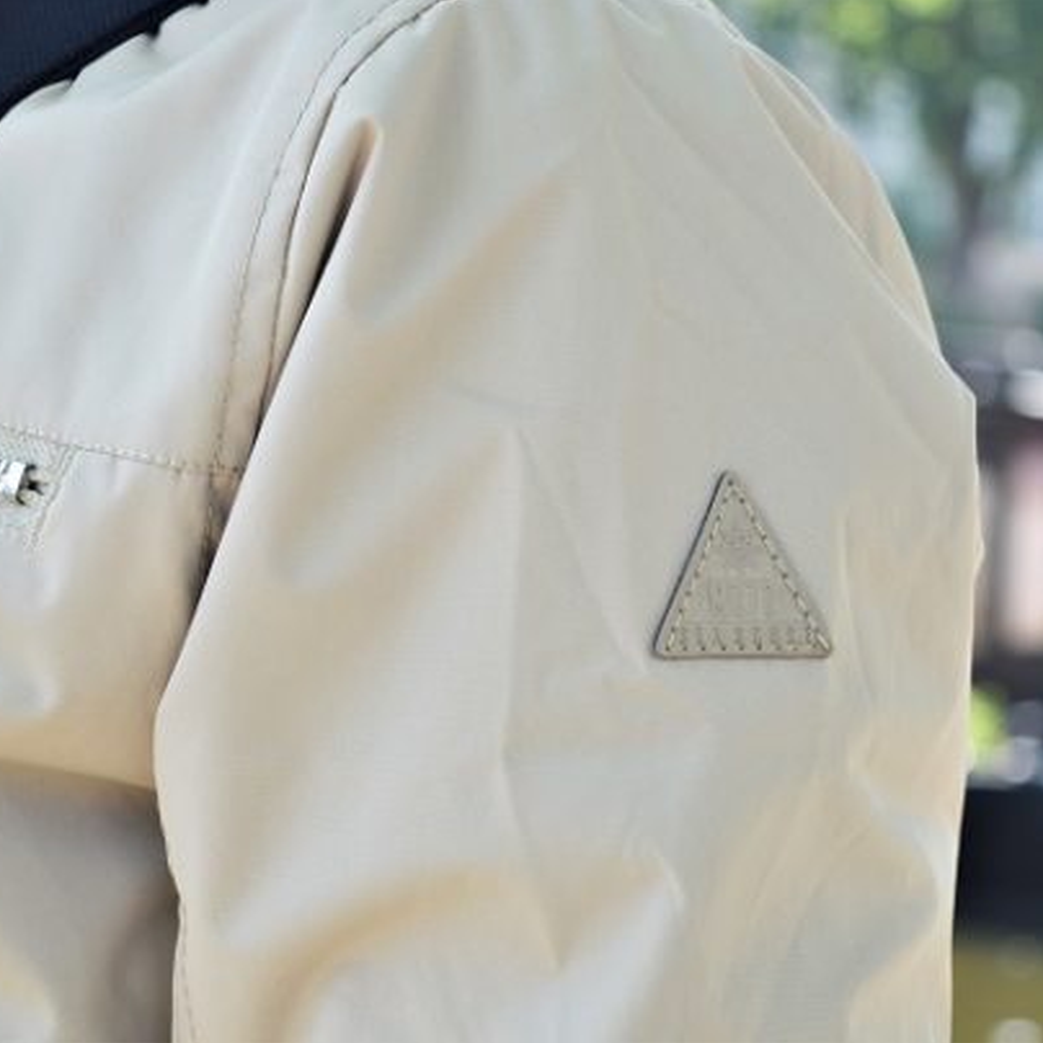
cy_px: 518
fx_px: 3635
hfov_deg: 16.3
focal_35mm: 107
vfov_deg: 16.3
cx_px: 507
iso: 100
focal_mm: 55
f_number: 5.6
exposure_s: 1/125
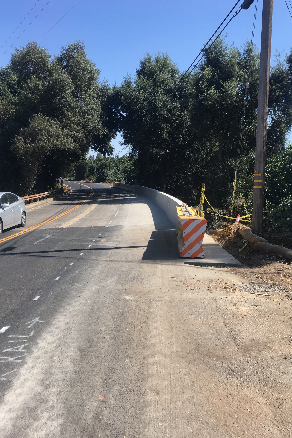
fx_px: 377
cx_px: 150
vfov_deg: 60.3
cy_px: 216
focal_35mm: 31
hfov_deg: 42.3
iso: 25
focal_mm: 4.15
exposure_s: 1/1012
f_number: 2.2
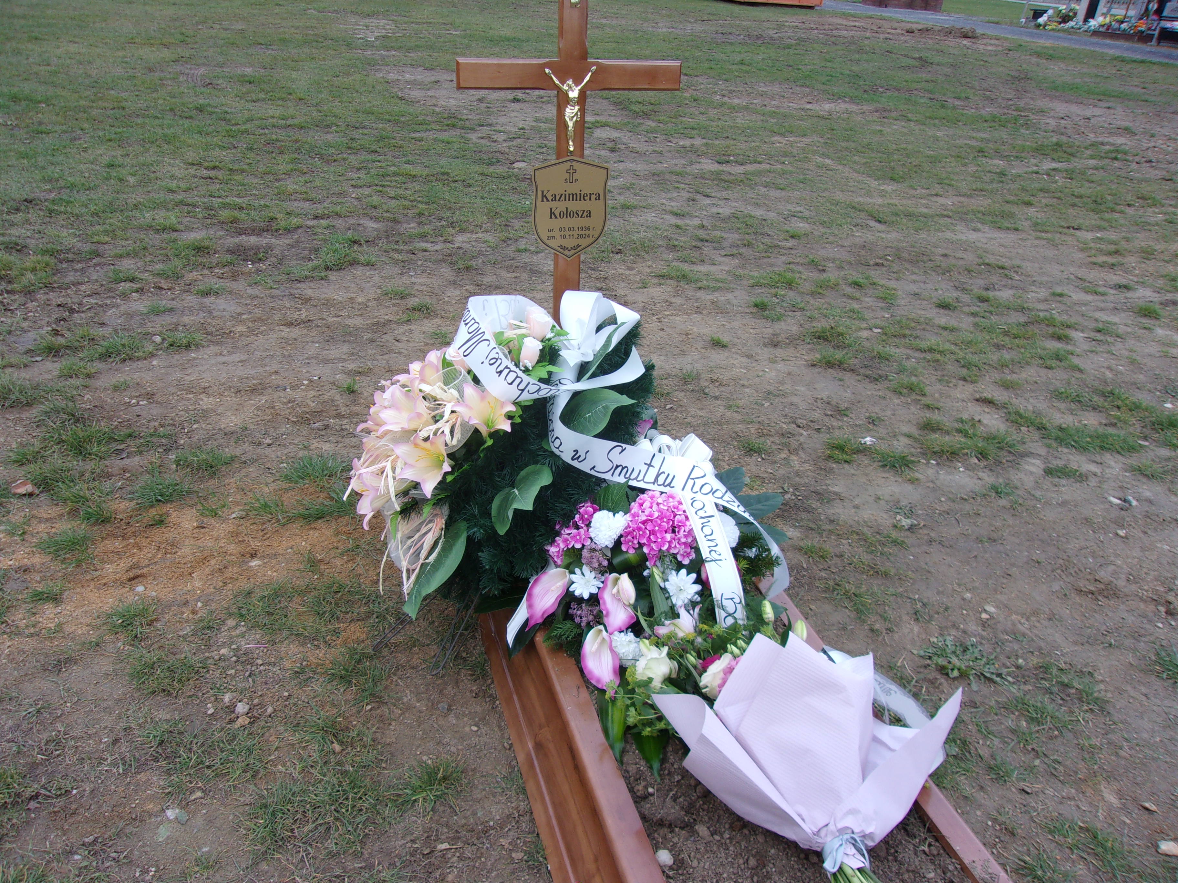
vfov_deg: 51.4
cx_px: 589
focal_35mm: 27
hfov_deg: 65.3
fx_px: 919
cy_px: 442
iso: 80
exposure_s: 1/110
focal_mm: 4.9
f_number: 3
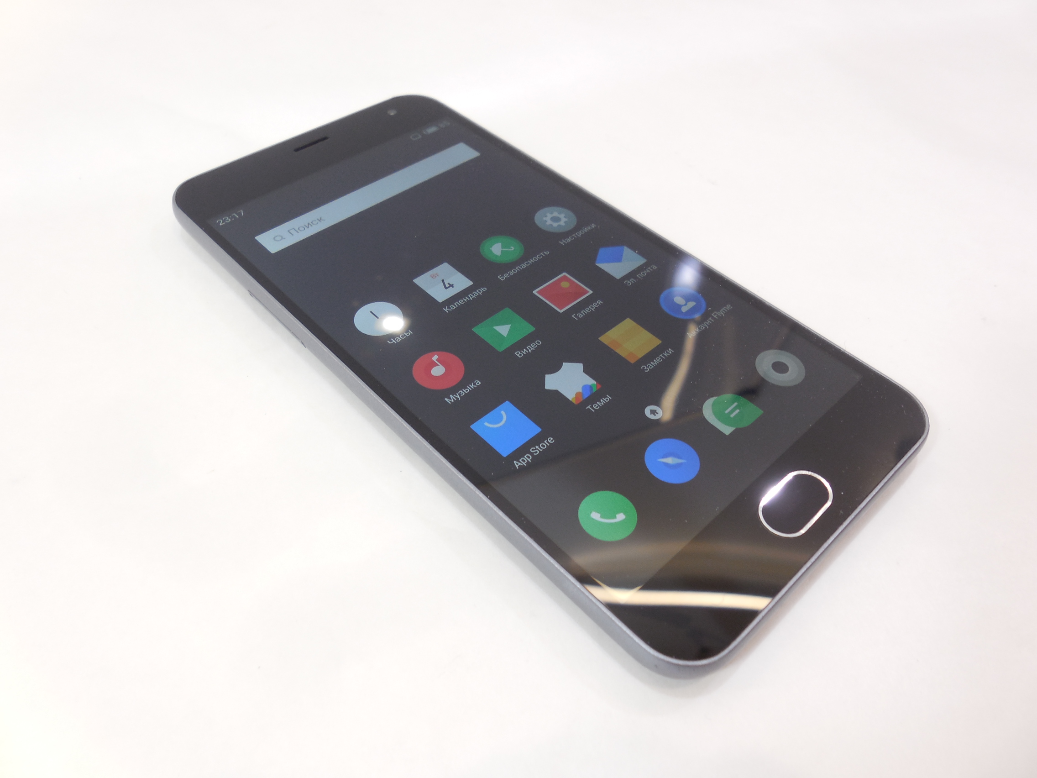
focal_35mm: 26
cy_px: 389
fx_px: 779
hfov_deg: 67.3
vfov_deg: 53.1
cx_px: 518
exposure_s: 1/40
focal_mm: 4.6
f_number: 3.5
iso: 125
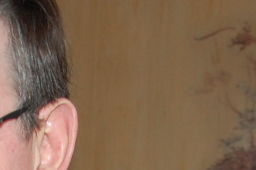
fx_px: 1241
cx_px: 6
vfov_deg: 7.4
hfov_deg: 11.7
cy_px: 390
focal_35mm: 175
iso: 400
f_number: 3.8
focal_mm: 21
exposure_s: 1/60
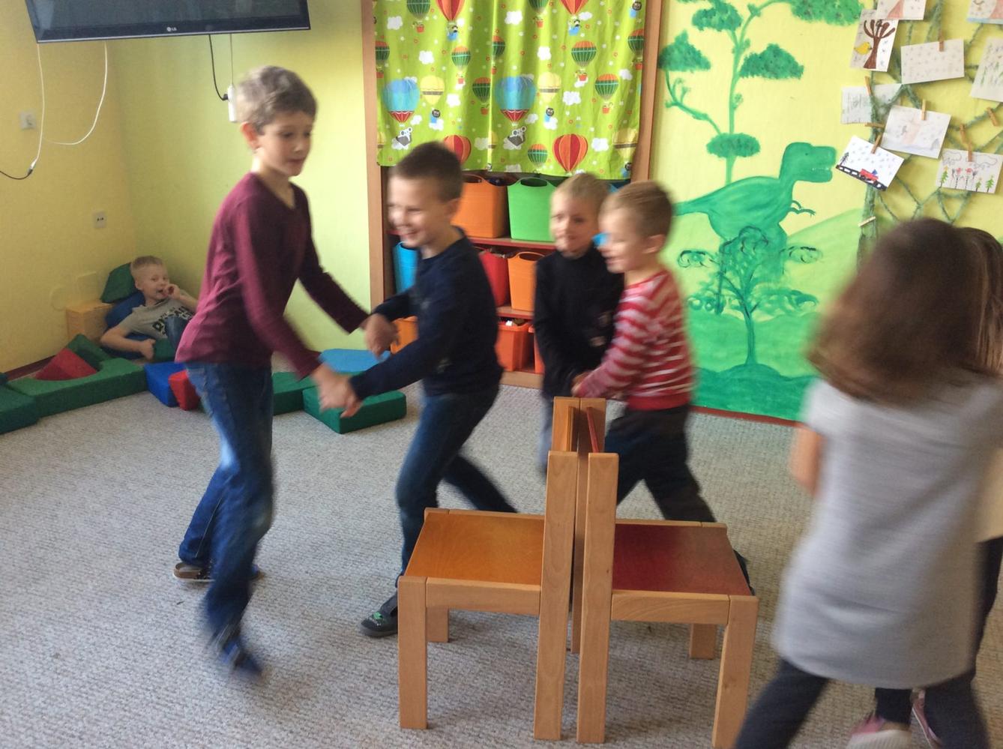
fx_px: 926
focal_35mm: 32
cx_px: 502
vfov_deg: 44.0
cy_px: 374
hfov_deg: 56.9
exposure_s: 1/25
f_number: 2.4
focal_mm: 3.3
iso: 64
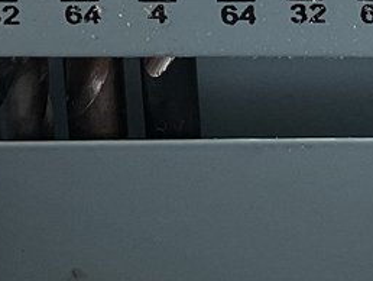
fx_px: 1834
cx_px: 471
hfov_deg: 11.3
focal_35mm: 170
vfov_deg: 8.1
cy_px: -379
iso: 64
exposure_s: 1/120
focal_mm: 3
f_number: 1.8
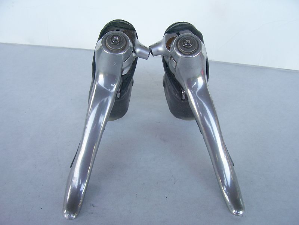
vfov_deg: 41.8
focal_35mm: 34
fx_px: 294
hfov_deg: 54.0
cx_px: 150
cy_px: 112
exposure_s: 1/90
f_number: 2.7
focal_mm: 5.6
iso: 80
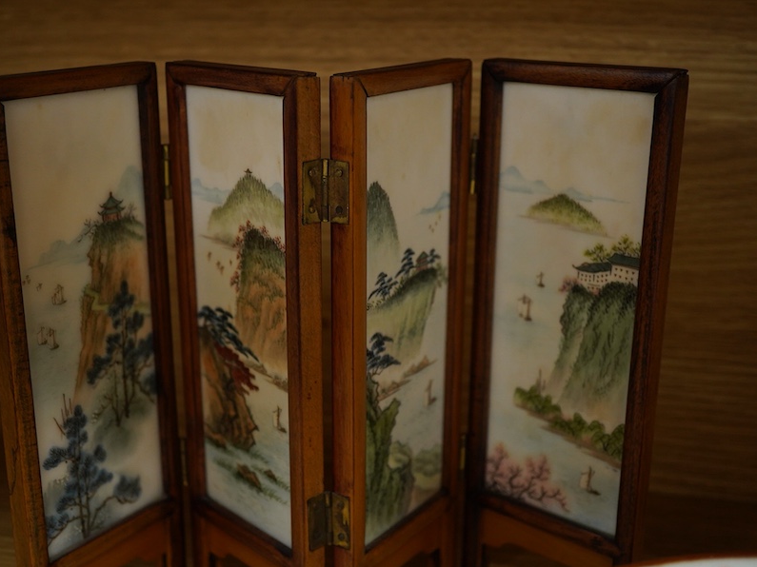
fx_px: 1071
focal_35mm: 49
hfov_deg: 38.9
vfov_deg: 29.7
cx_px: 330
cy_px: 284
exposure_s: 1/125
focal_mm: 30
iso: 1250
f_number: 5.6
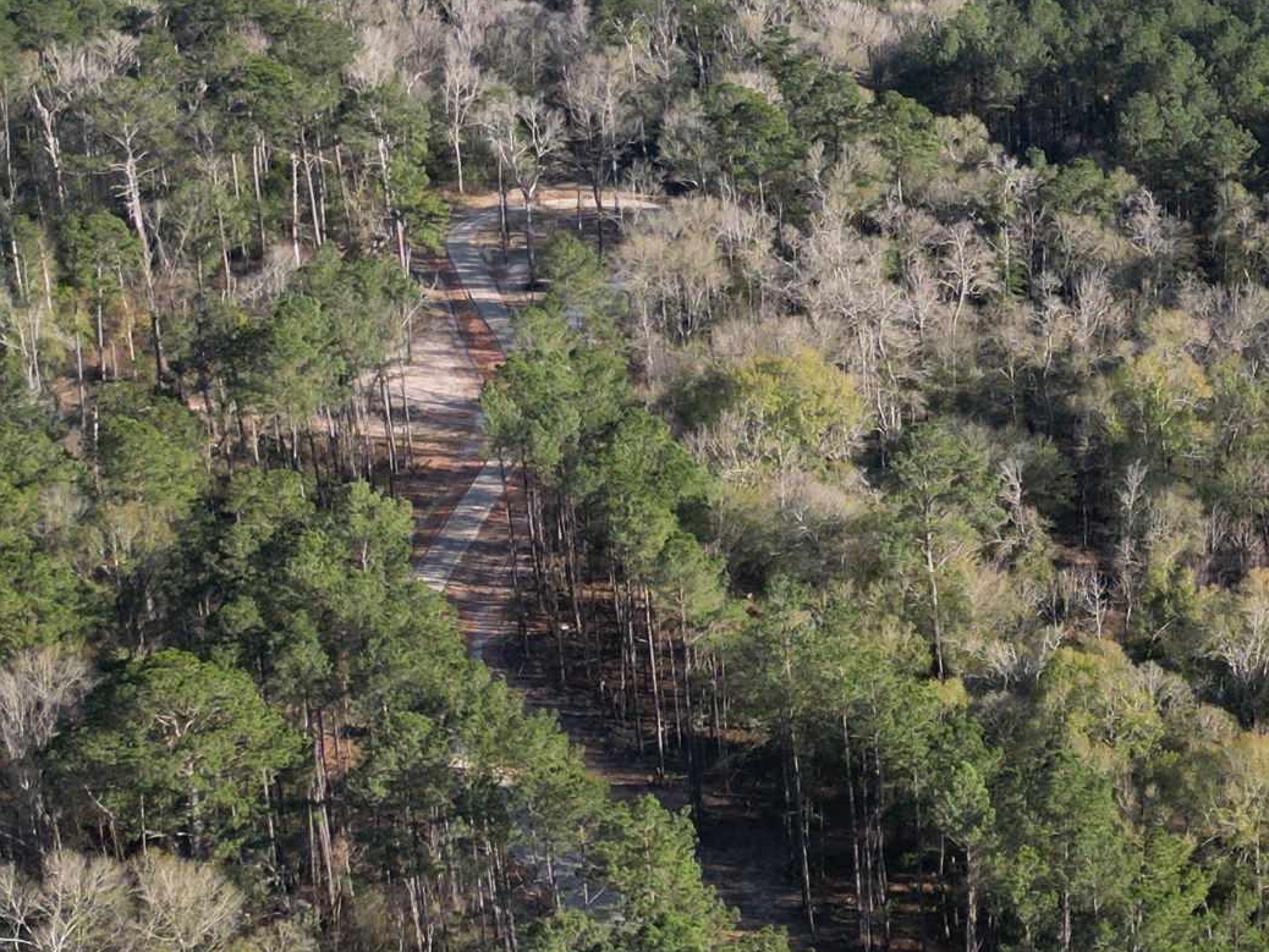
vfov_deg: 20.6
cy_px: 240
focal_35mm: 71
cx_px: 1368
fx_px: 2603
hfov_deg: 25.5
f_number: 1.7
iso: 140
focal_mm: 6.72
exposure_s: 1/1600
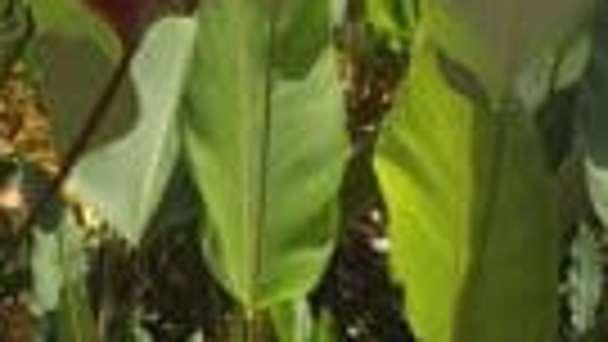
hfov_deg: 11.5
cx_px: 234
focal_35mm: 187
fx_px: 3015
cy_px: 472
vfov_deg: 6.4
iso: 25
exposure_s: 1/855
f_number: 2.2
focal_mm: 4.15
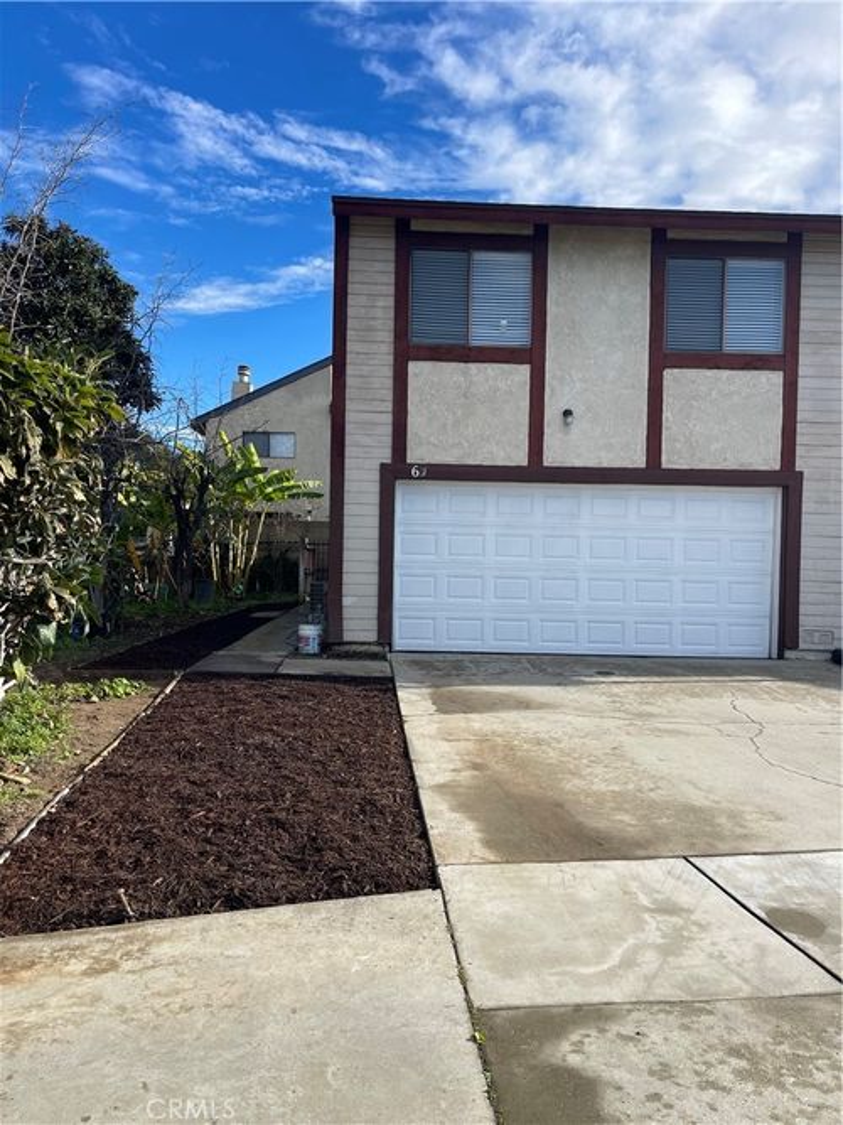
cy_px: 562
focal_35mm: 25
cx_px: 422
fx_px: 812
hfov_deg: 54.9
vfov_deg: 69.4
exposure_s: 1/2049
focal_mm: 5.1
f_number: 1.6
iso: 32
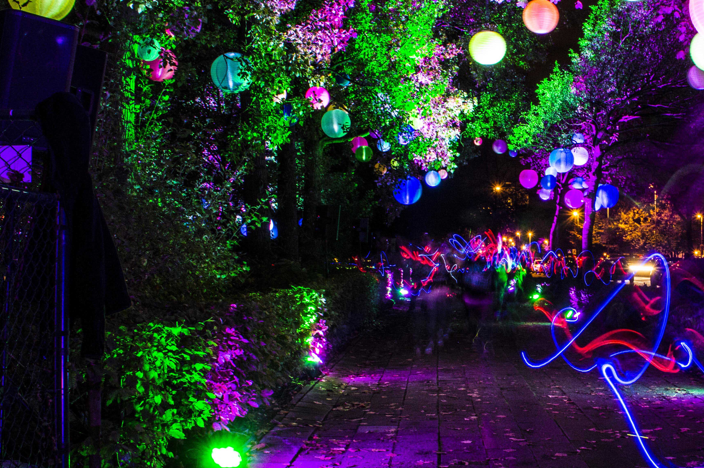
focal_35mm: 47
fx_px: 918
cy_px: 242
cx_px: 558
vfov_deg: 28.6
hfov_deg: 40.3
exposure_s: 3
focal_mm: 18
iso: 400
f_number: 14
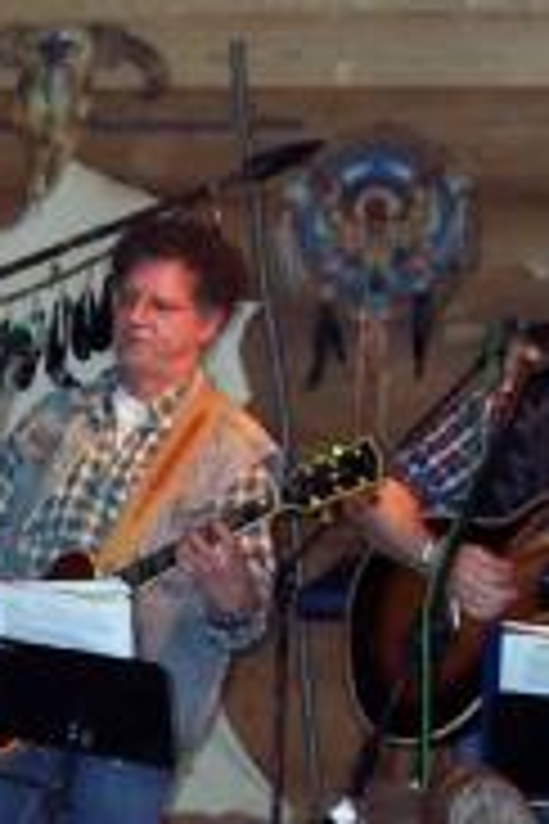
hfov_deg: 12.0
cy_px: 588
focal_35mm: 111
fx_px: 2539
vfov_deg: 18.3
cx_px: -158
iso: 100
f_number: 2.8
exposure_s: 1/60
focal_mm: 8
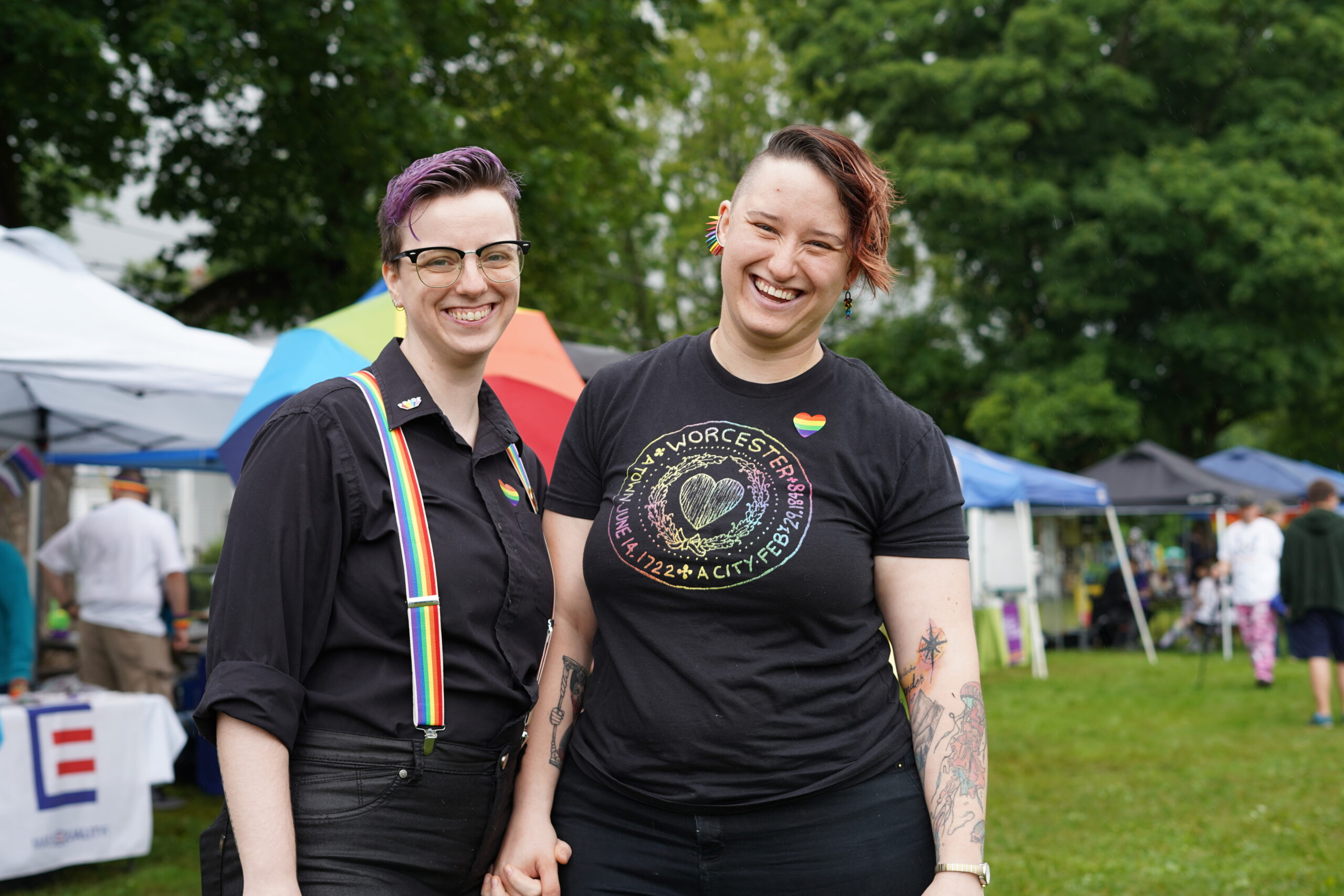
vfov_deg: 27.0
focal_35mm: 50
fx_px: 1867
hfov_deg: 39.6
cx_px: 672
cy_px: 448
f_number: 4.5
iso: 100
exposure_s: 1/250
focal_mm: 50
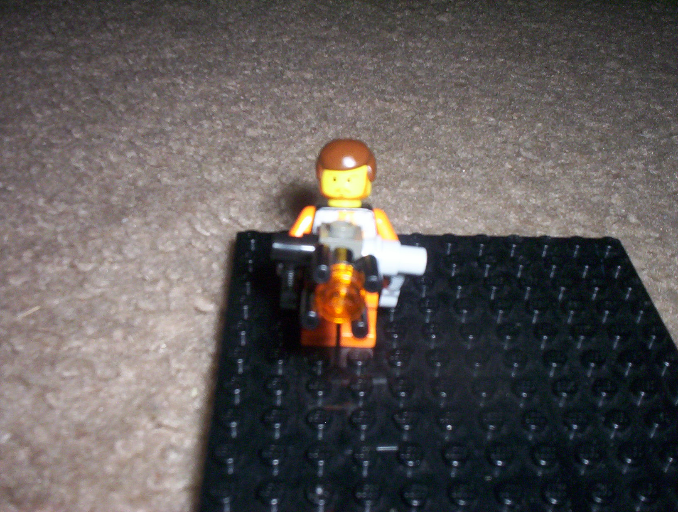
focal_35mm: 38
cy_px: 256
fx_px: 746
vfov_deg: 37.9
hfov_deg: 48.9
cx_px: 339
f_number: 4.5
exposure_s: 1/60
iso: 140
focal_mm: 4.99
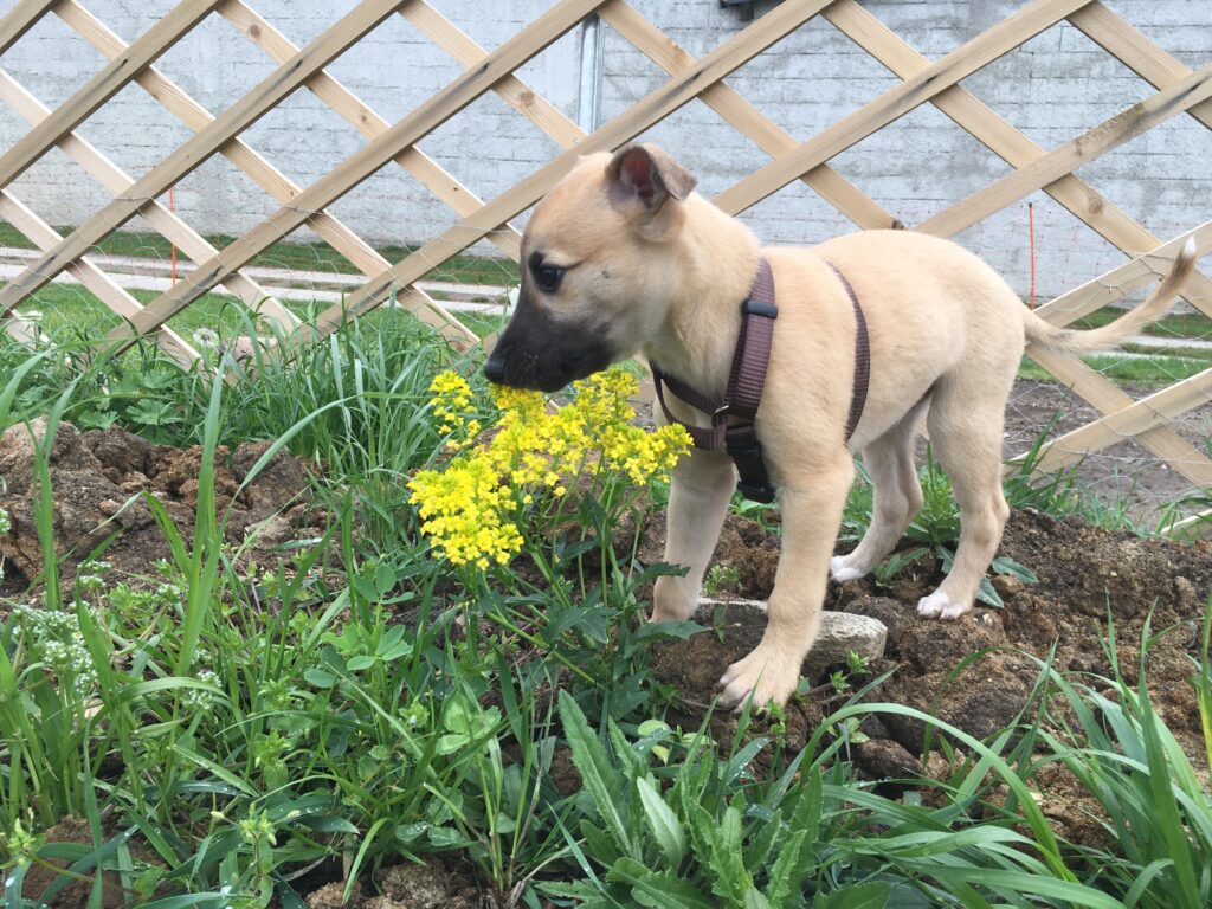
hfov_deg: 61.7
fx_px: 1015
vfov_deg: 48.2
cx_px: 606
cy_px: 454
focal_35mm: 29
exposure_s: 1/455
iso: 25
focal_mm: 4.15
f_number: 2.2
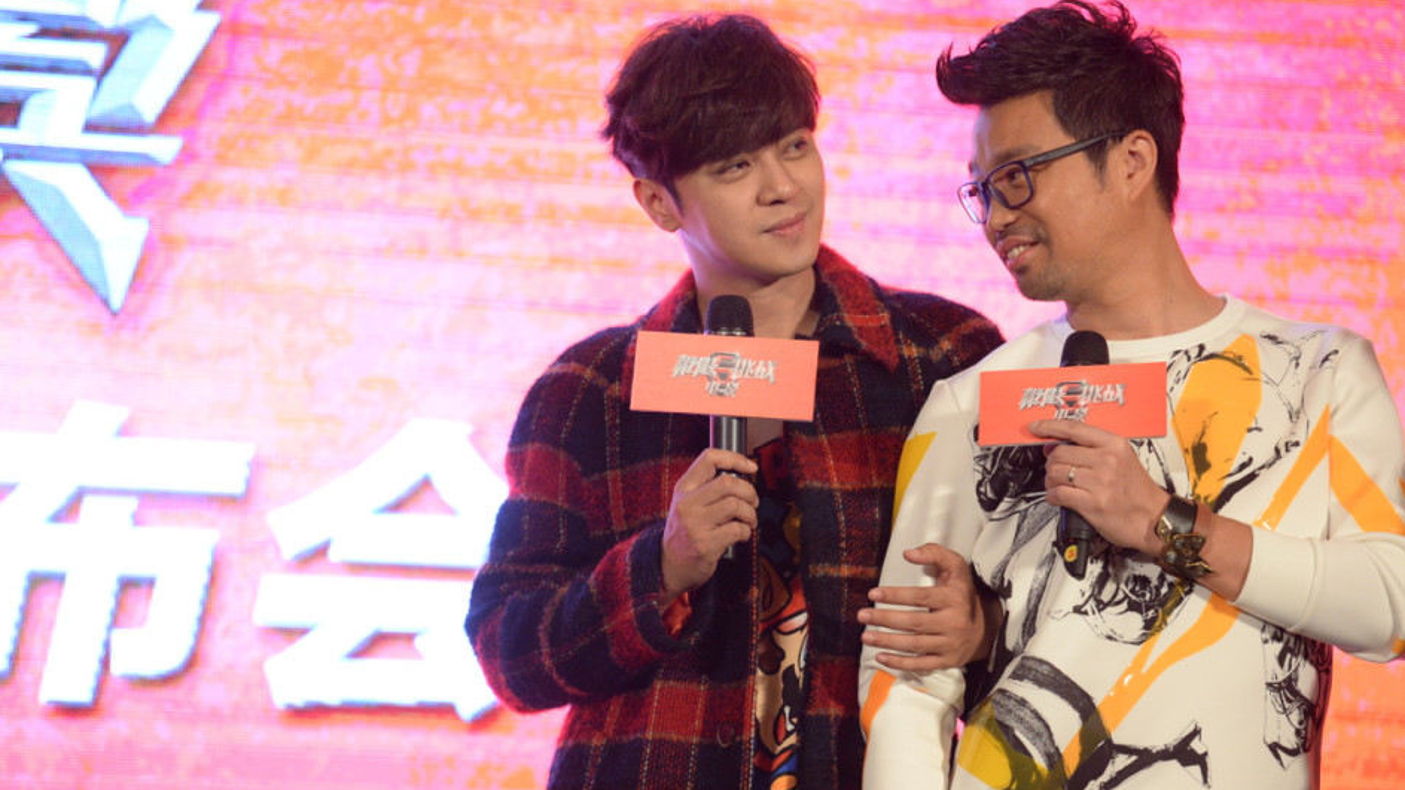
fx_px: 7265
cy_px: 429
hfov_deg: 11.0
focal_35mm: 195
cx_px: 704
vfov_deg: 6.2
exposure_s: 1/500
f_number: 5.6
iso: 4000
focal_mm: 185
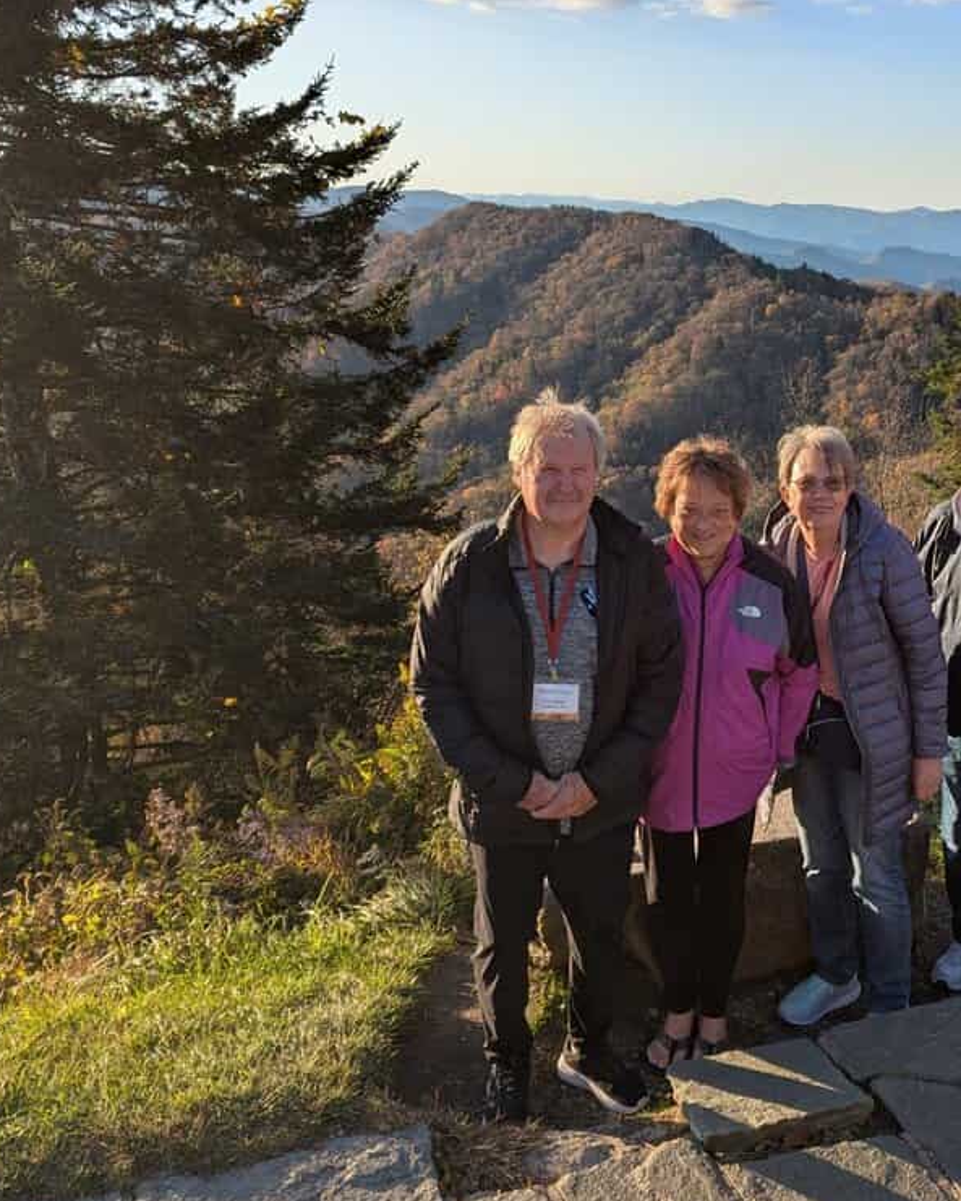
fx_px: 1351
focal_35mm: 38
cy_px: 548
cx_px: 820
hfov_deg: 37.2
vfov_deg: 47.9
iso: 46
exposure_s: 1/1300
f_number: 1.85
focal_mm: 6.81
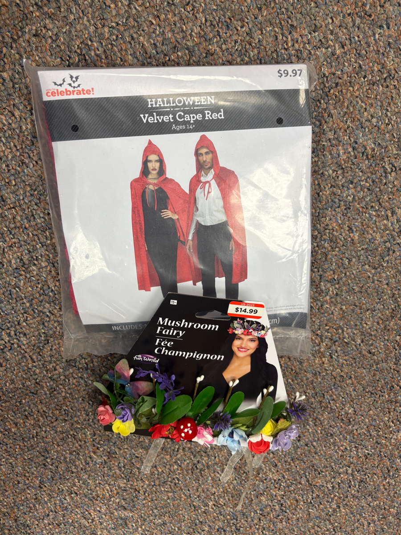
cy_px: 268
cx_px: 200
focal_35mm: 26
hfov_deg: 53.1
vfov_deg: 67.3
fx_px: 402
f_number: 1.6
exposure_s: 1/120
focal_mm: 5.96
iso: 80
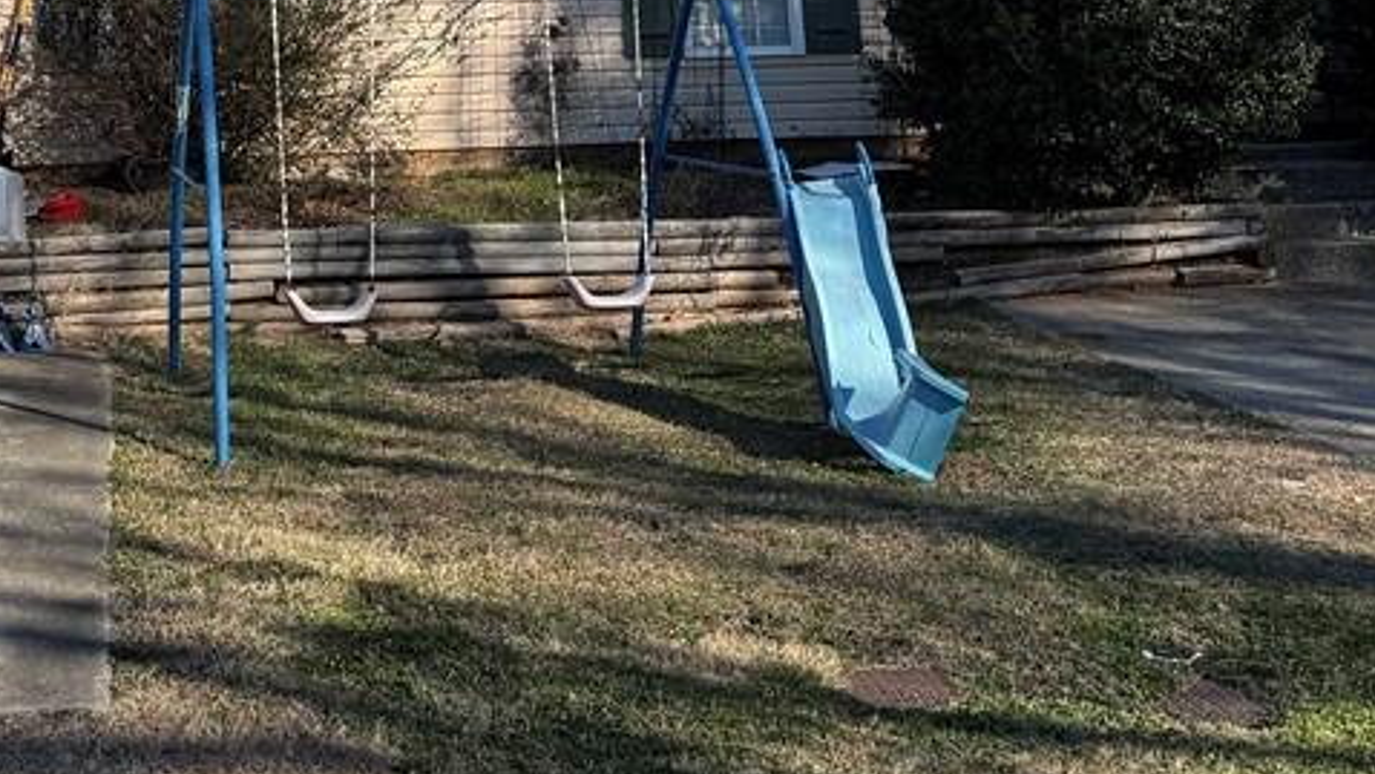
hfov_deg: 36.6
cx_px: 391
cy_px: -276
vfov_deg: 19.5
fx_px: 2042
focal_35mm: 56
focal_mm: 6.76
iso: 80
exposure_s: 1/2506
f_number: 1.78
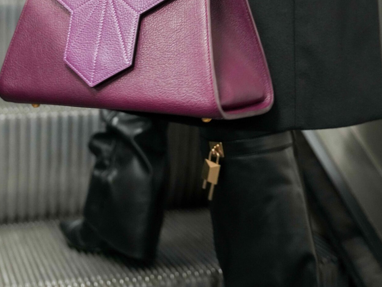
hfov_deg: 24.7
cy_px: -27
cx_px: 181
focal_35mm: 79
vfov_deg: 18.0
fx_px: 872
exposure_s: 1/160
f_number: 2.8
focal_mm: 40
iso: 4000
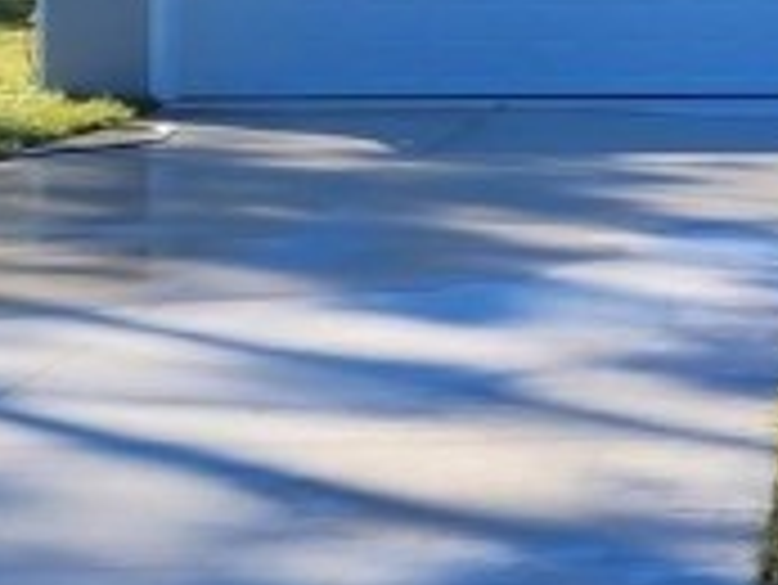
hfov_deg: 13.8
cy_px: -104
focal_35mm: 136
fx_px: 3059
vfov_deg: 10.7
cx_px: 1061
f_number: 1.8
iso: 12
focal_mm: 6.4
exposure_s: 1/598
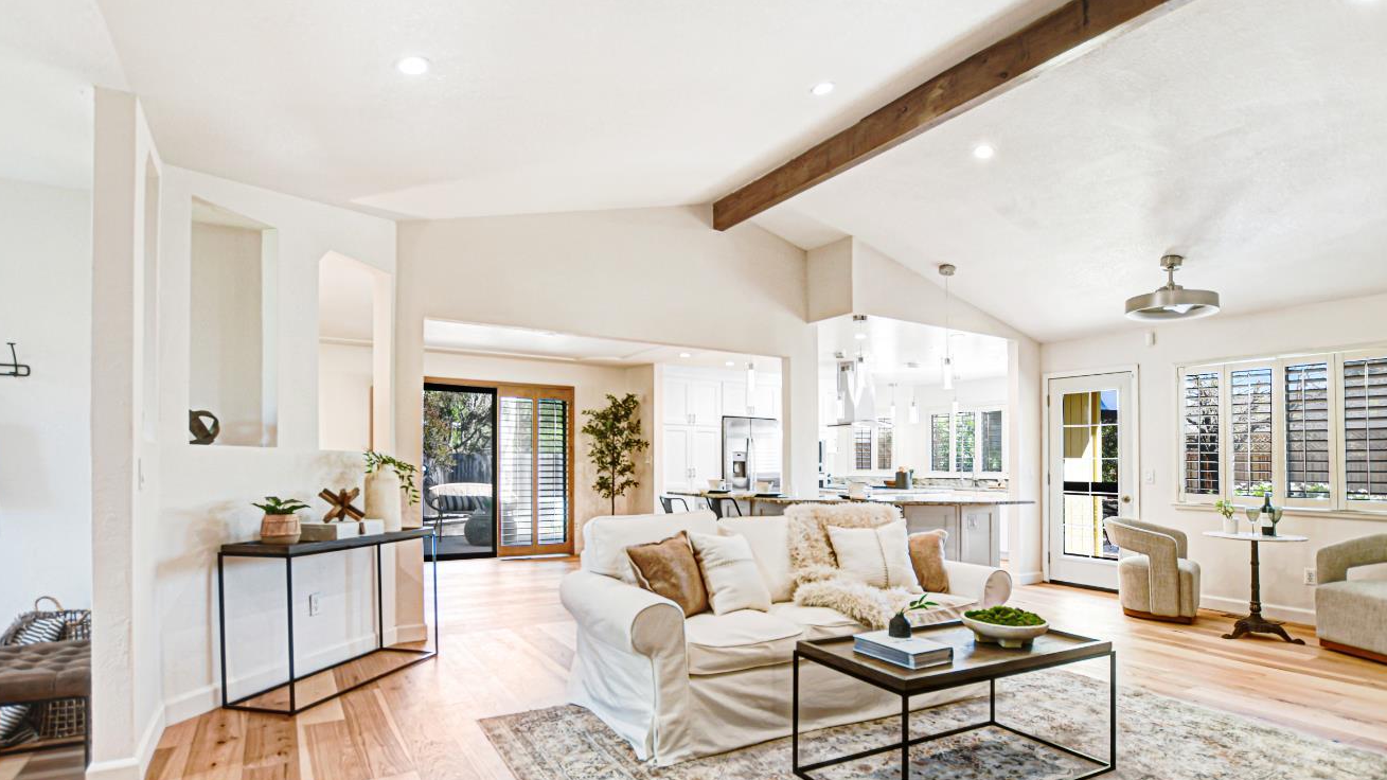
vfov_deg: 60.6
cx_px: 698
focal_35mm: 18
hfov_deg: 92.7
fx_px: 662
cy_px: 459
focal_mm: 10
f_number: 4
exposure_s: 1/60
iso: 100
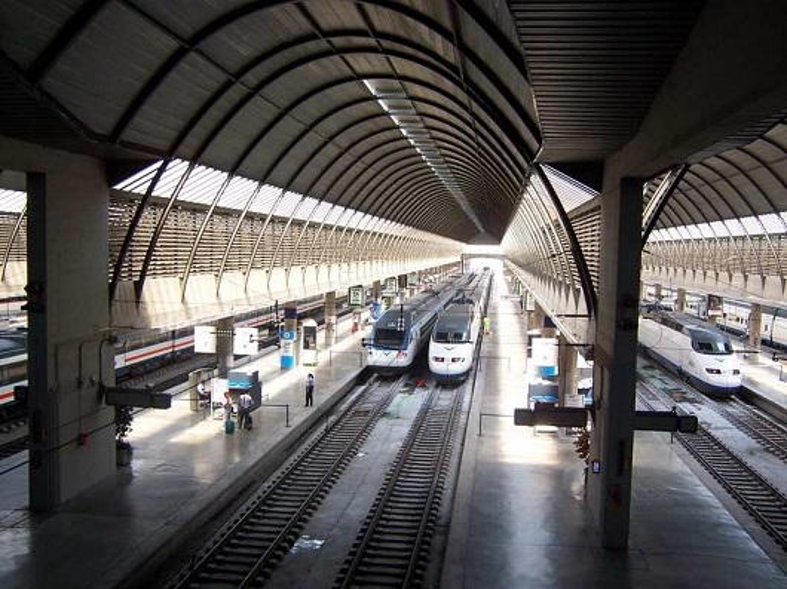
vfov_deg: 42.9
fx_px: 750
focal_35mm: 33
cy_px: 294
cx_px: 394
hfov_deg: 55.4
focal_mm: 5.5
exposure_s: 1/60
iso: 80
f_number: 3.4
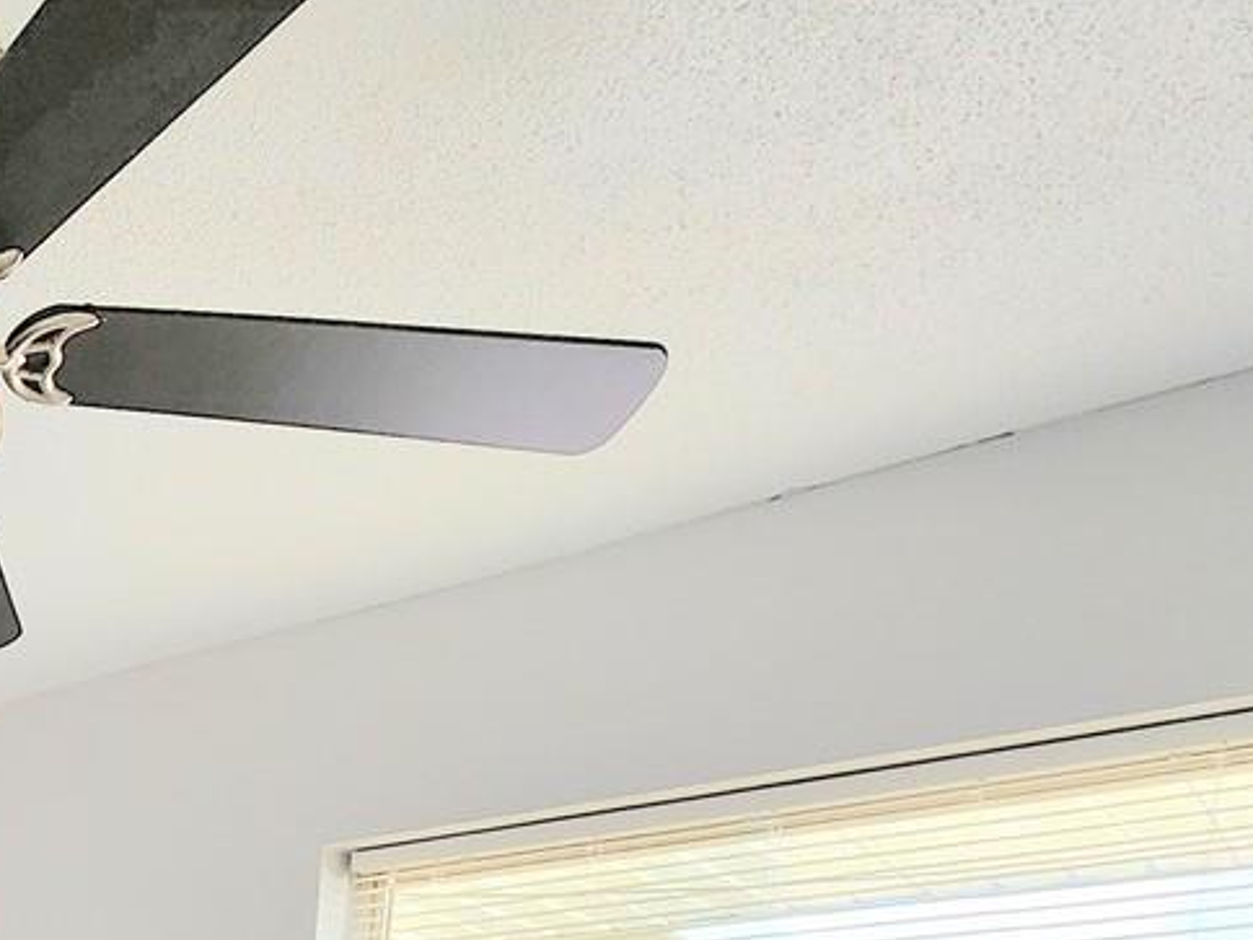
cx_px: -285
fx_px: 1556
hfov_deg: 34.3
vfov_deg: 24.3
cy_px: 1489
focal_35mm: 43
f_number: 2.2
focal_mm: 2.2
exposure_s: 1/60.2
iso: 100
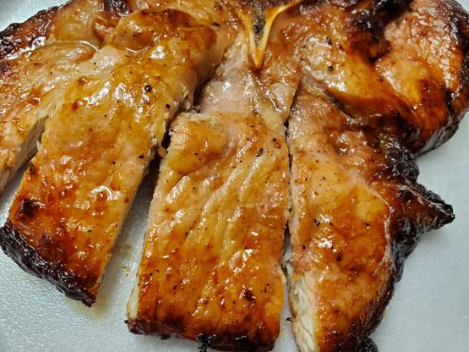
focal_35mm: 30
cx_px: 221
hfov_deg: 59.9
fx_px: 406
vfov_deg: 46.7
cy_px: 162
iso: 200
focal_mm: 4.3
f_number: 2.4
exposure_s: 1/39
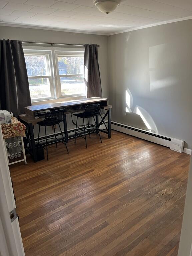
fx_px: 192
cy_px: 128
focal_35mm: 26
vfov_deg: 67.3
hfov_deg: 53.1
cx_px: 96
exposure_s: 1/120
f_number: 1.6
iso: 125
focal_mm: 5.1
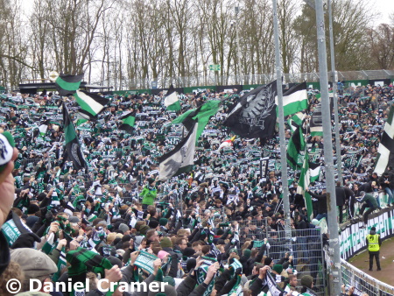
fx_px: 1116
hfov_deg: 20.0
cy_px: 148
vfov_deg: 15.1
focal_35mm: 98
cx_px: 197
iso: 320
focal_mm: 17.5
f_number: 5
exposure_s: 1/60
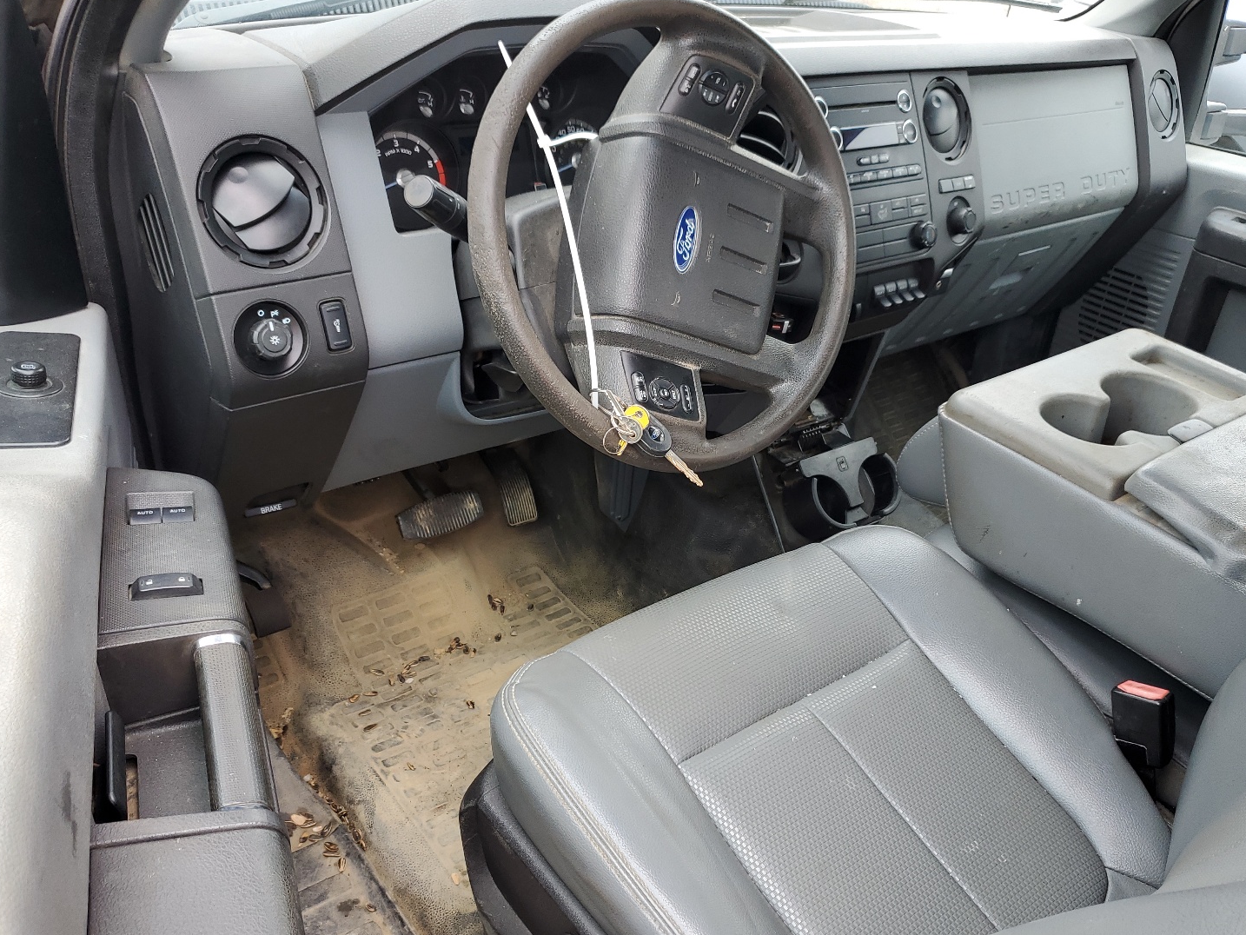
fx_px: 1044
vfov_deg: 48.2
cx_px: 659
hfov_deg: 61.6
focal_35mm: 29
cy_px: 513
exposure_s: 1/175
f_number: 1.5
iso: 50
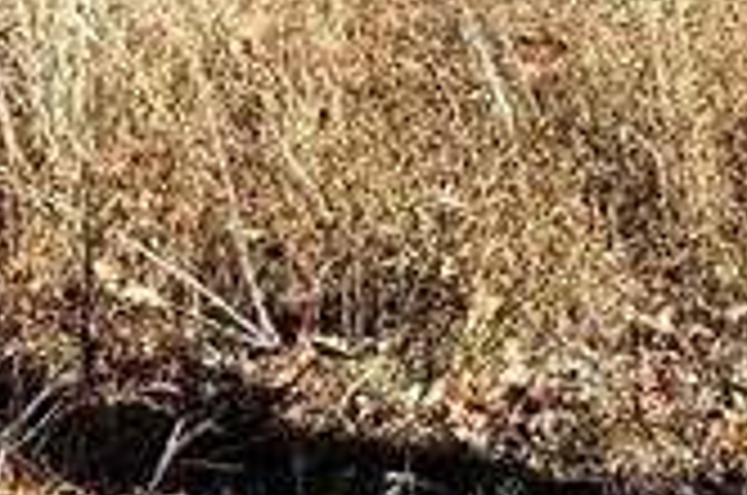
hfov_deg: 18.2
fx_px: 1864
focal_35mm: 90
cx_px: 1323
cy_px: -243
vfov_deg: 14.2
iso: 50
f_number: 2.2
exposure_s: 1/864
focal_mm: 2.22
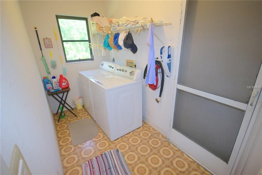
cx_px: 131
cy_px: 88
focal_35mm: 16
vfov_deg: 72.0
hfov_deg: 95.0
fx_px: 120
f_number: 4
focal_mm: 11
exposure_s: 1/20
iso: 200
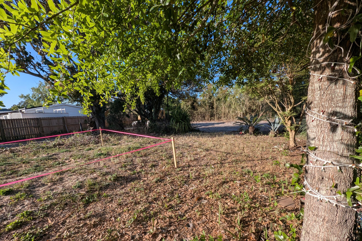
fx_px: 141
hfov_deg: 104.2
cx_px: 186
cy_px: 139
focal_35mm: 14
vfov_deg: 80.6
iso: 45
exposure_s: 1/998
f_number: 2.2
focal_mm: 1.95
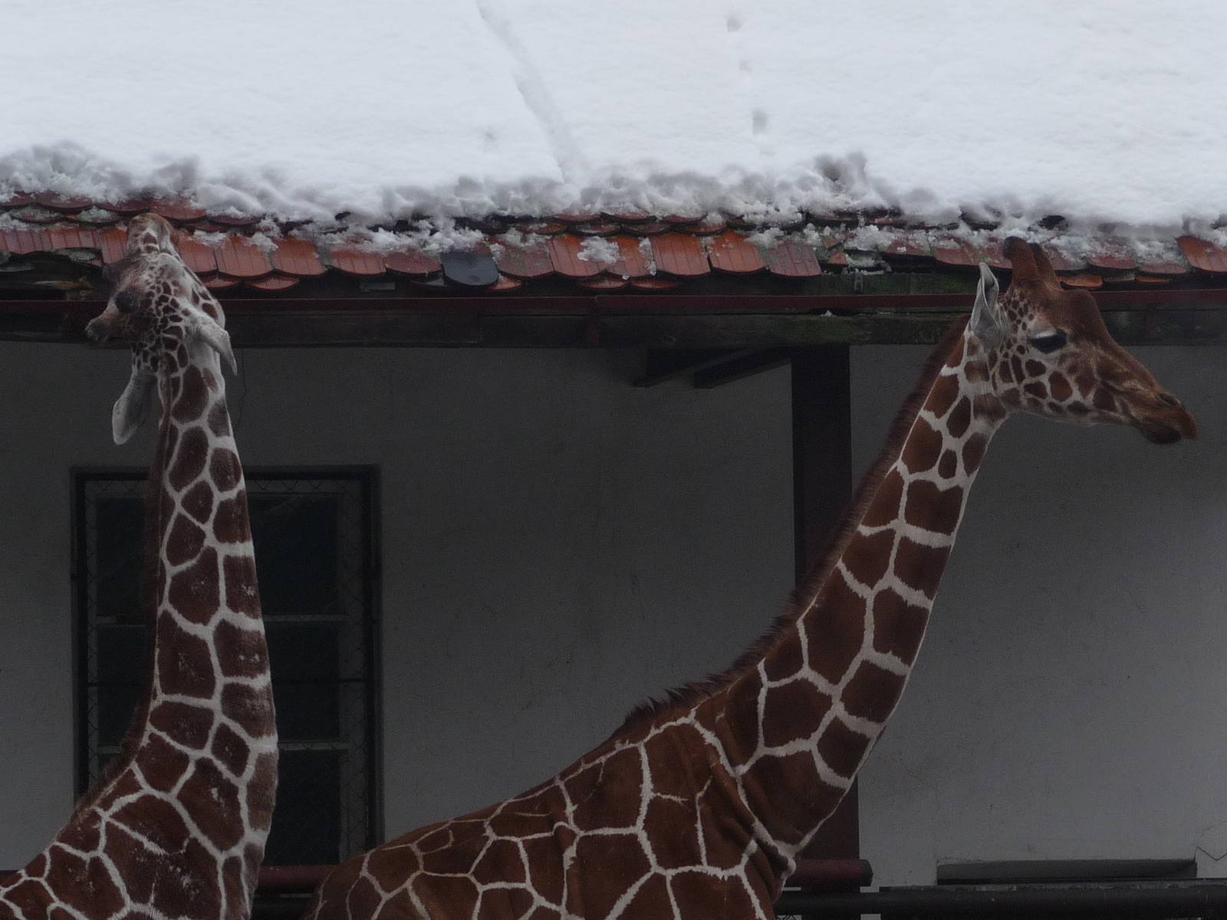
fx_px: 5281
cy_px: 460
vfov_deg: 10.0
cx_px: 614
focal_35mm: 149
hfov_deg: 13.3
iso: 100
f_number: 4.7
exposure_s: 1/80
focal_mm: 15.2
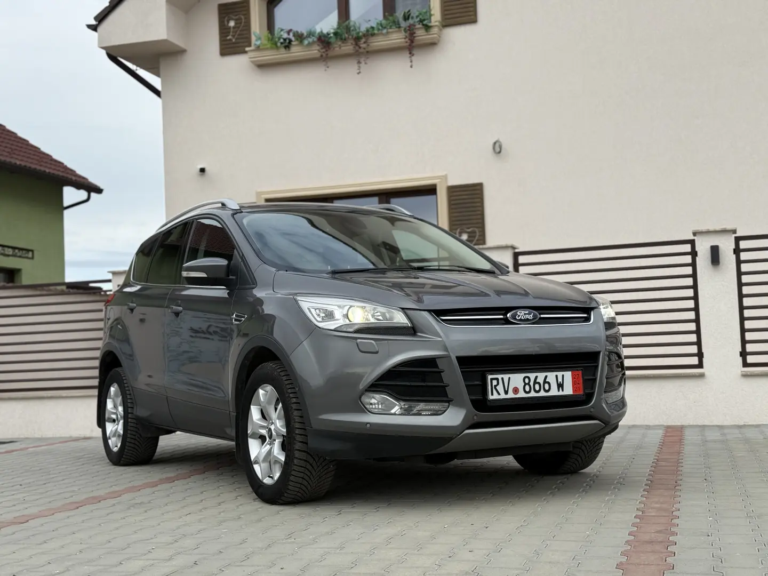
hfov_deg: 39.7
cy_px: 288
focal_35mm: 48
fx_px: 1065
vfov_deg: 30.3
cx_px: 384
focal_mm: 6.76
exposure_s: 1/2208
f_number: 1.78
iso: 64
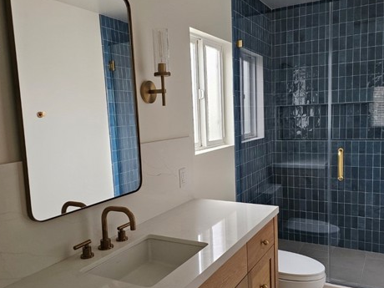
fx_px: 355
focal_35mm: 32
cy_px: 150
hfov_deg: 56.8
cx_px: 195
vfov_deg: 44.1
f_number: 1.7
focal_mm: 6.3
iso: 250
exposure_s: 1/180
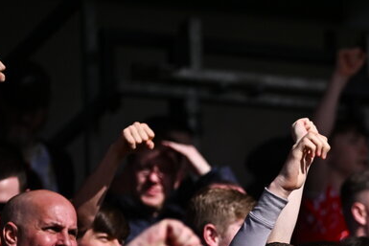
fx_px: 4224
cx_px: 462
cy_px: 249
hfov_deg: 5.0
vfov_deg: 3.3
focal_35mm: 412
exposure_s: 1/10000
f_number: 2.8
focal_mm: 155
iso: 250
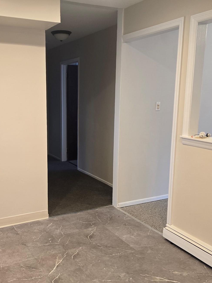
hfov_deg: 39.3
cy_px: 152
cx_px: 77
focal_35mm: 36
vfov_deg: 51.3
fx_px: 294
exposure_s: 1/120
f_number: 1.7
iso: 320
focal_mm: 6.3
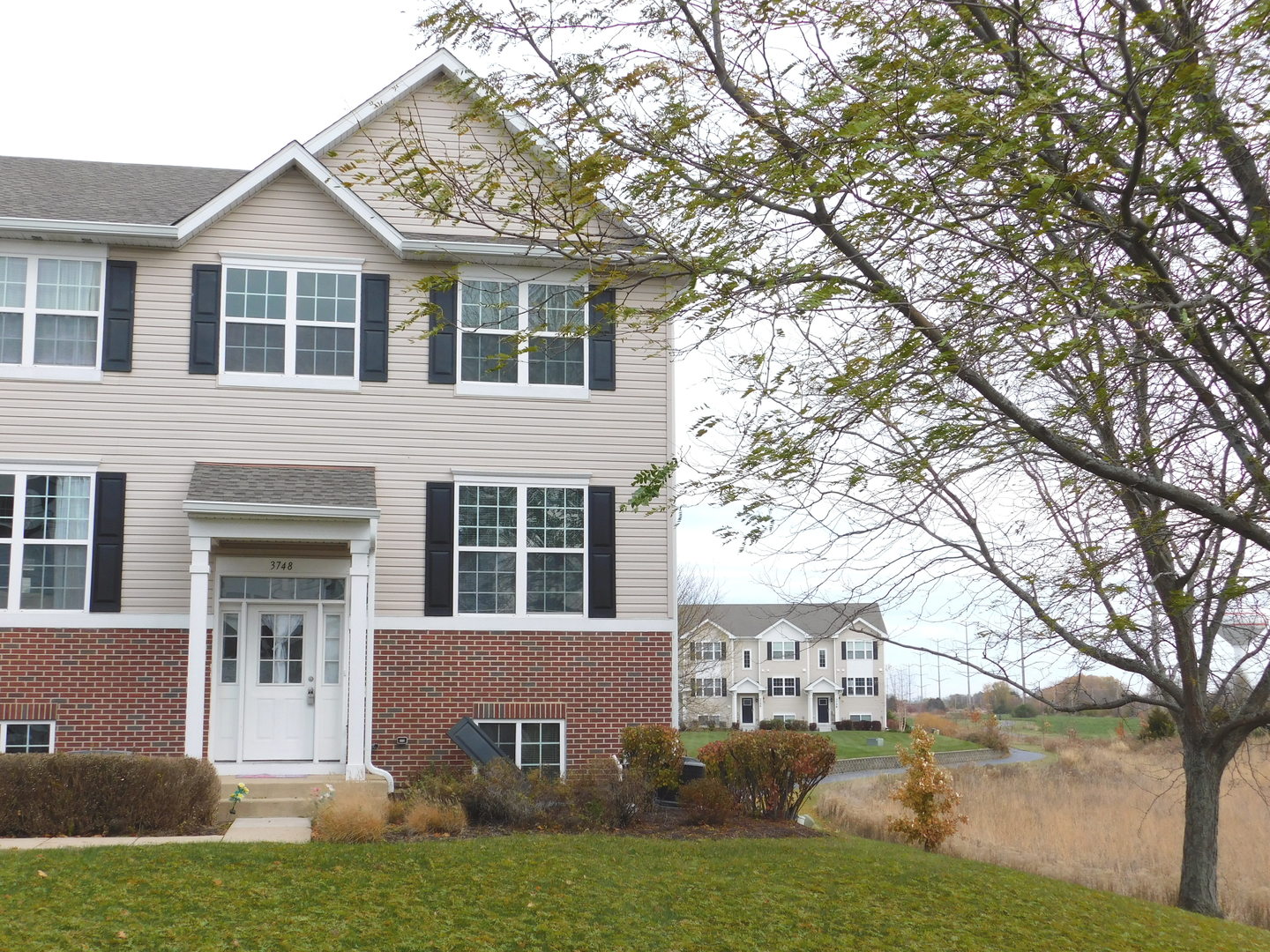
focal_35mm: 40
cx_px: 635
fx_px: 1468
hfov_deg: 46.8
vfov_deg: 36.0
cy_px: 476
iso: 125
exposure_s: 1/500
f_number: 3.6
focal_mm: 7.1
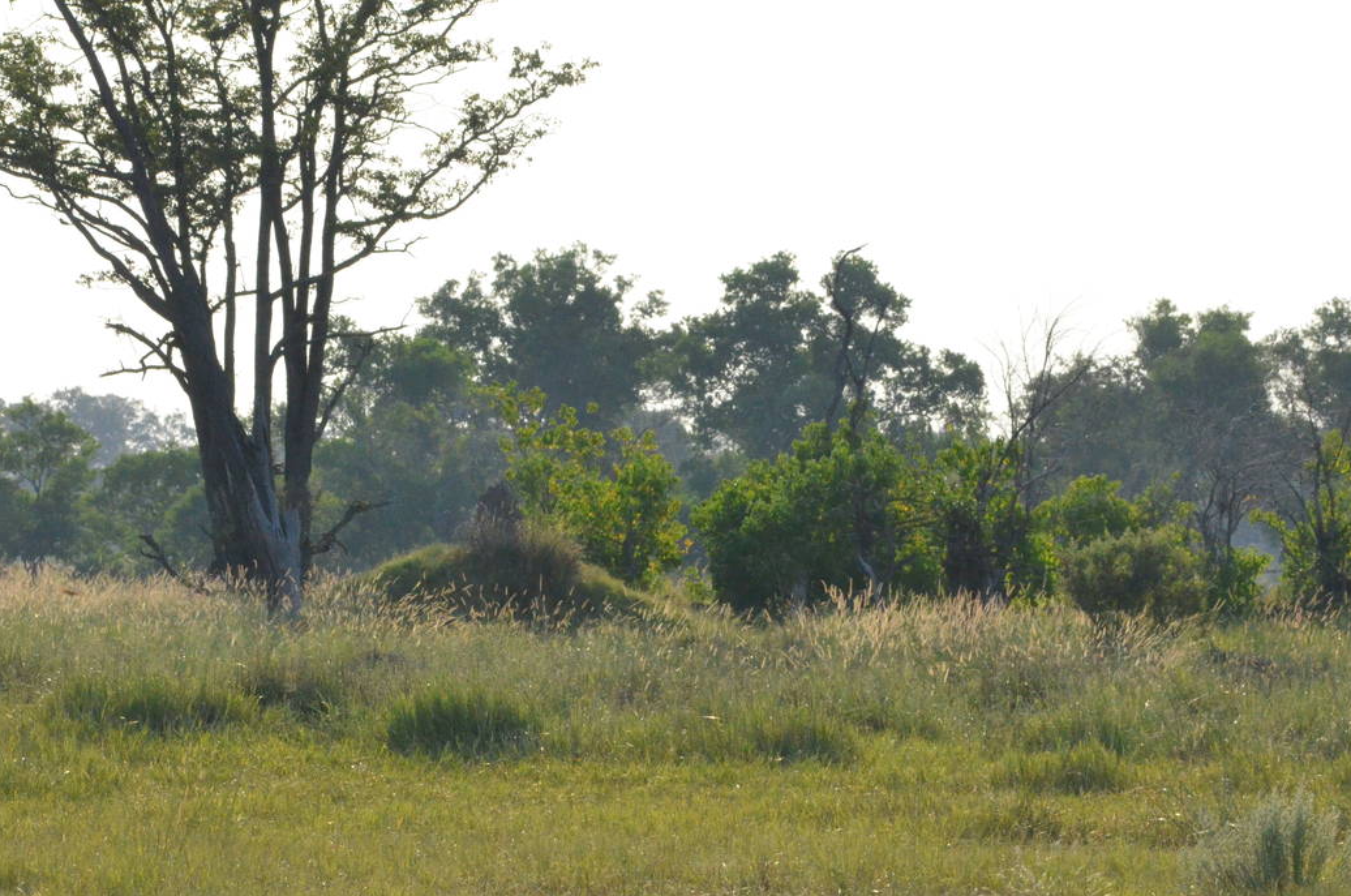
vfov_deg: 3.1
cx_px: 665
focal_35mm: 440
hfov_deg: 4.7
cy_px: 660
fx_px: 16484
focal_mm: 190
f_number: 13
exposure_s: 1/2500
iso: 2500
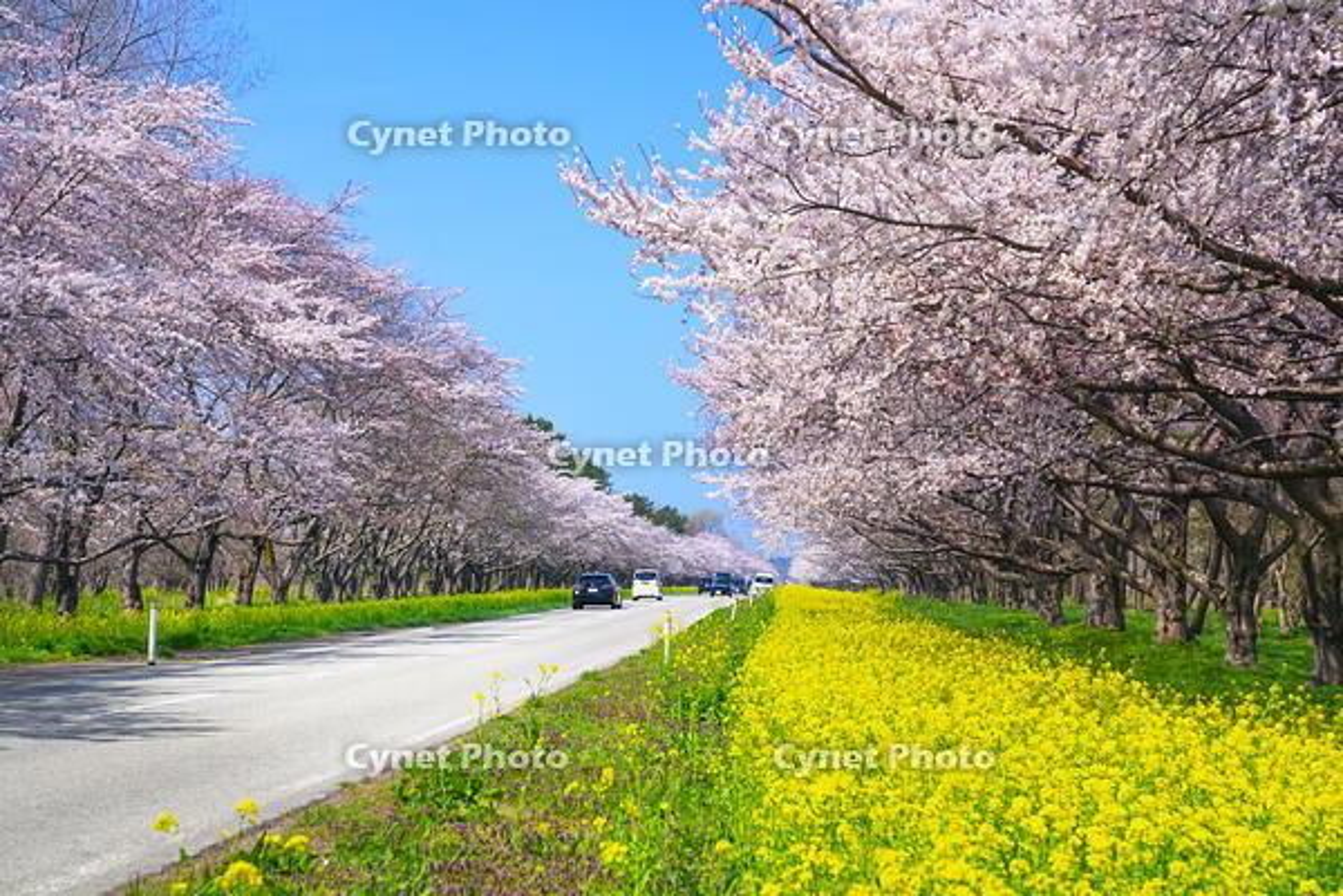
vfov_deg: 19.5
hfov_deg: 28.8
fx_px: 2611
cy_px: 448
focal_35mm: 70
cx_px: 672
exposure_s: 1/200
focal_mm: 70
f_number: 8
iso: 200
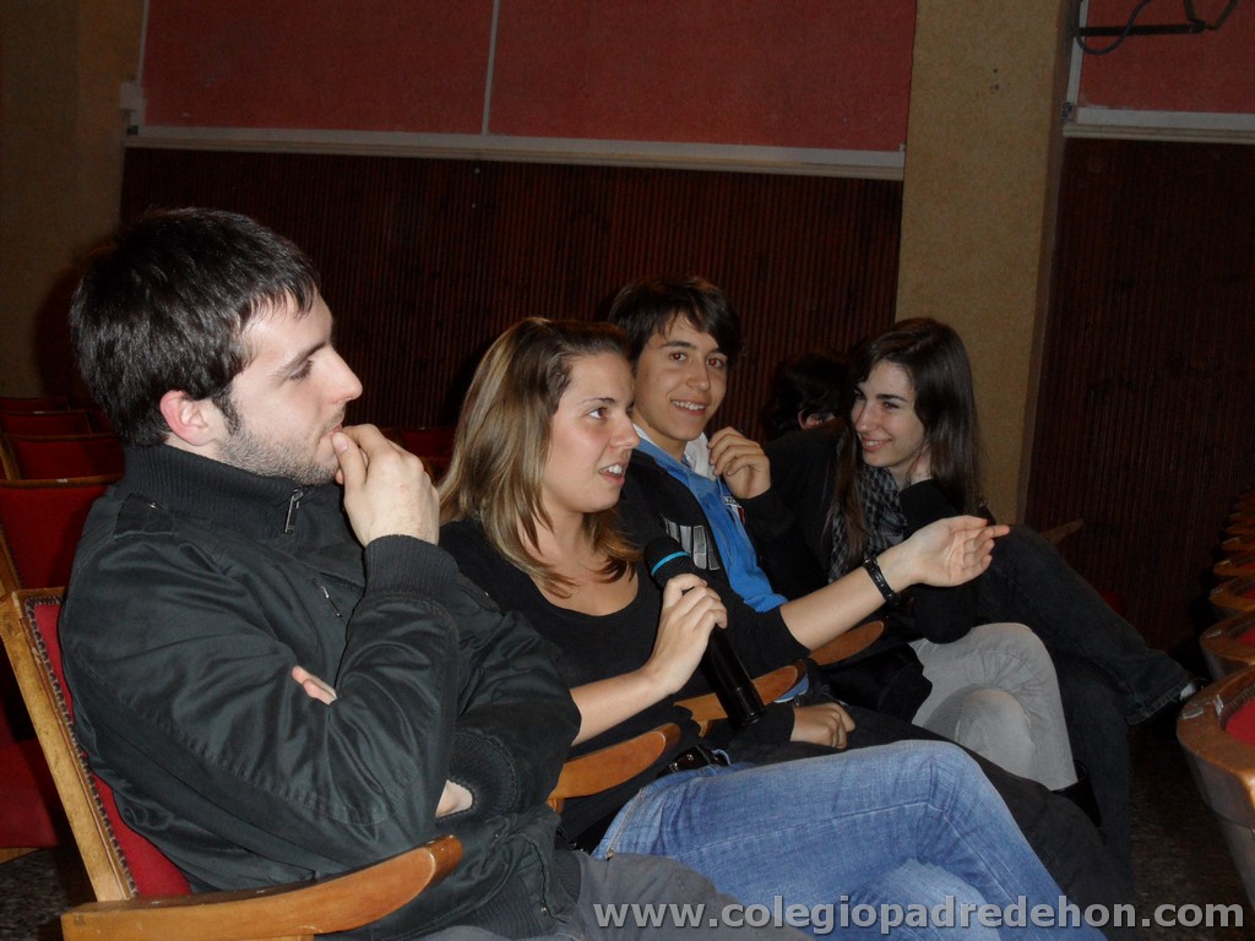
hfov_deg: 46.8
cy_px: 470
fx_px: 1450
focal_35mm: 40
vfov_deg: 36.0
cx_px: 628
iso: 200
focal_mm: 6.5
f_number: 3.6
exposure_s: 1/45
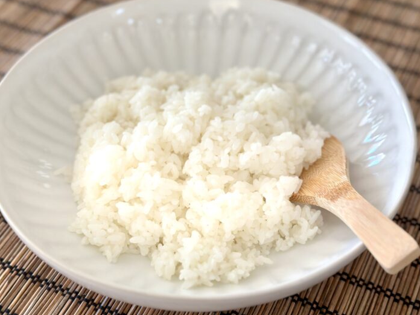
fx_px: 643
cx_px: 202
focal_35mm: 53
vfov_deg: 27.5
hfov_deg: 36.2
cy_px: 151
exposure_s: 1/121
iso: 100
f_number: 1.78
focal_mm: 6.86
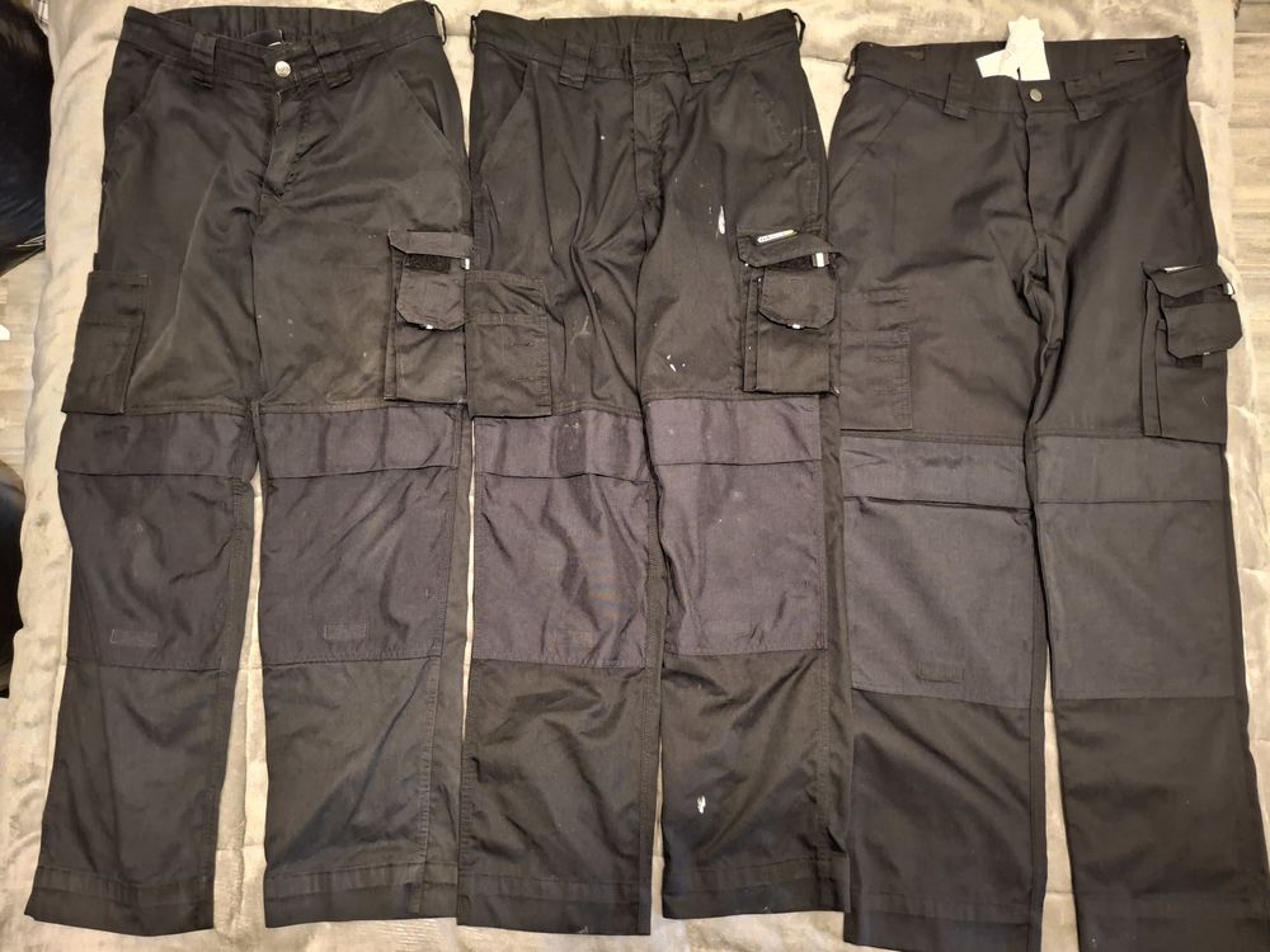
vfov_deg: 54.9
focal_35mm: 25
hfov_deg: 69.4
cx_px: 635
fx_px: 917
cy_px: 476
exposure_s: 1/10
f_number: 1.8
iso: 1250
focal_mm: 4.69
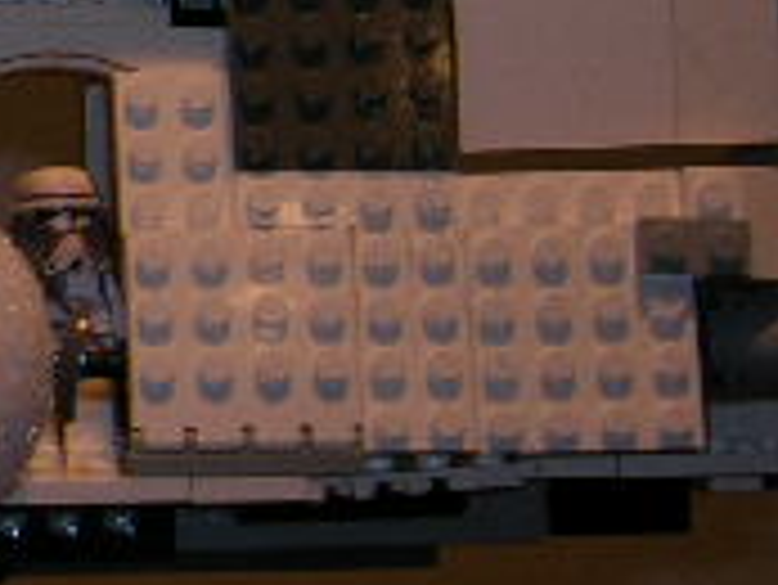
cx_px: -436
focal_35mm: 126
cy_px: -14
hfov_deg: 14.4
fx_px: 2834
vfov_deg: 11.6
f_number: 2.9
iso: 50
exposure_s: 1/30
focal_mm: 5.7
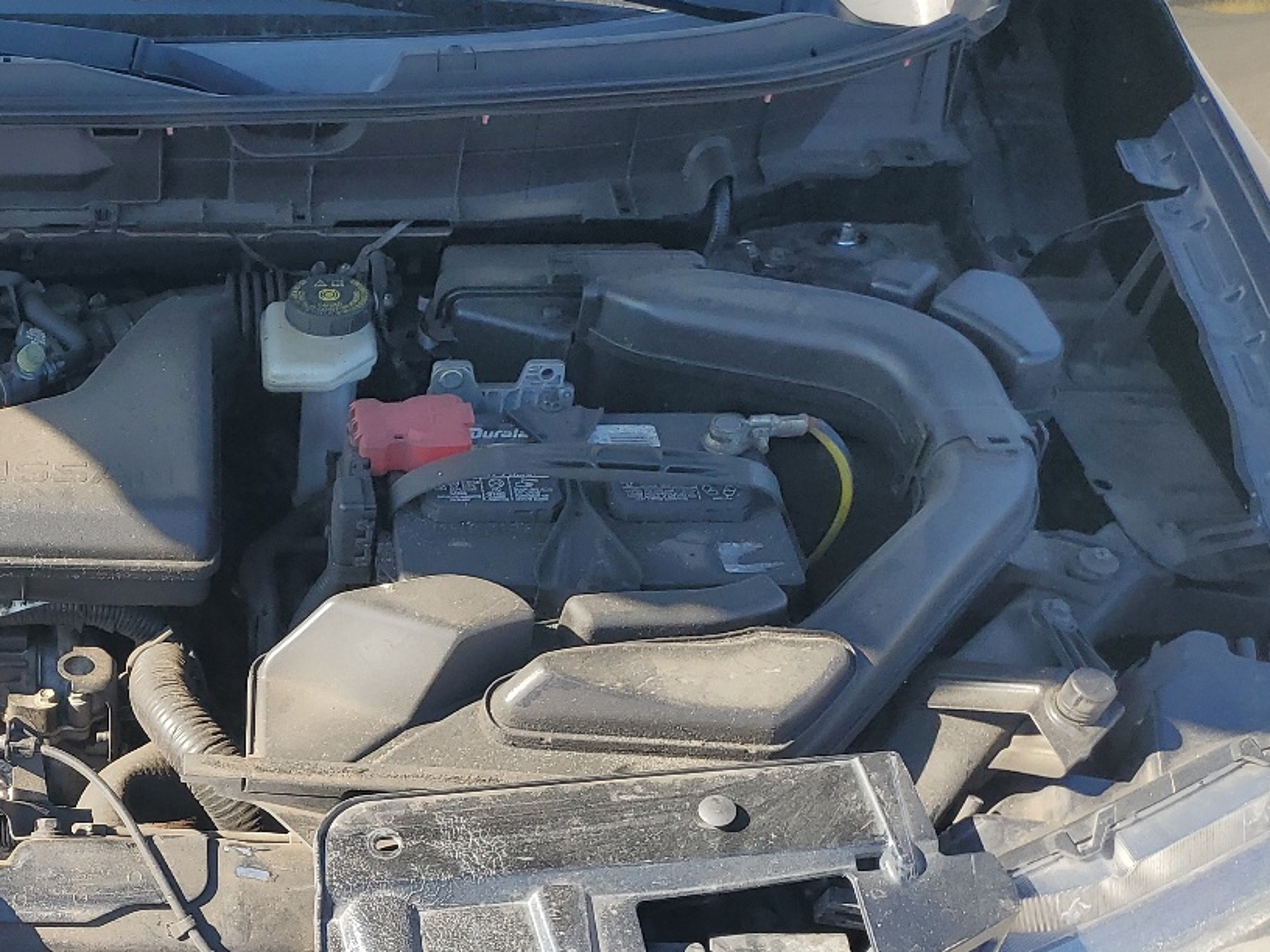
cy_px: 730
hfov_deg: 34.6
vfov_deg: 28.1
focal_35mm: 51
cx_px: 47
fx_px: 1871
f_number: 1.5
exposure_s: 1/714
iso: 50
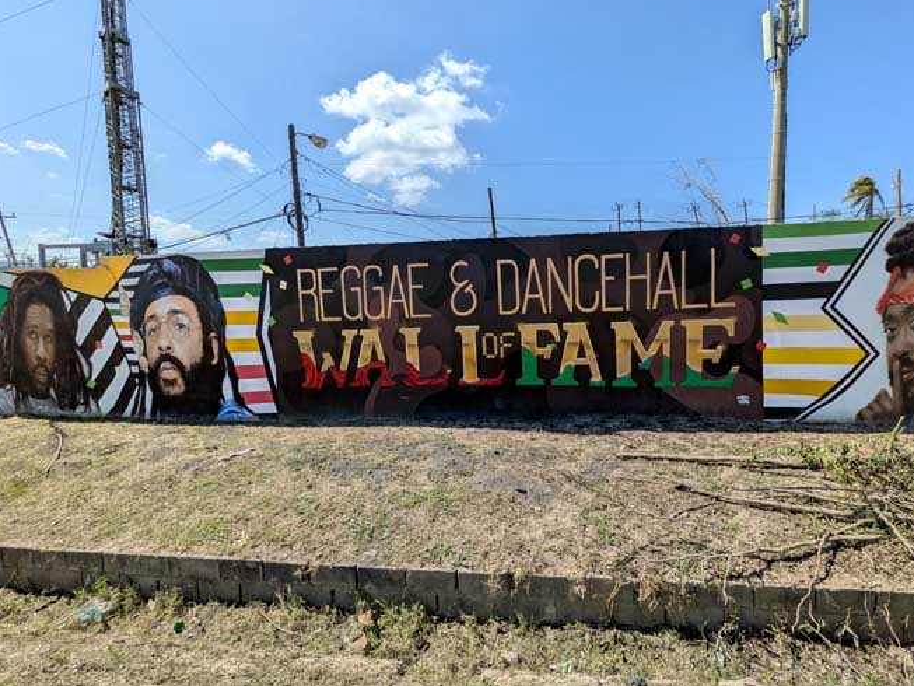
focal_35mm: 15
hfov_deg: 98.0
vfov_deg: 81.7
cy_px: 323
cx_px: 484
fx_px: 396
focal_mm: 1.83
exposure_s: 1/2237
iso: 51
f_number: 2.2
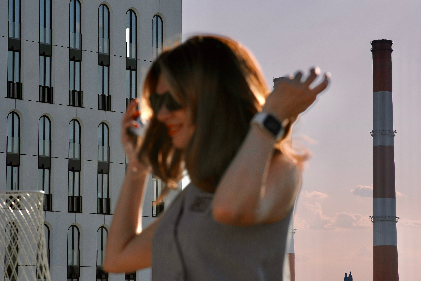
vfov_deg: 10.7
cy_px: 140
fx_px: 1497
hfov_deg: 16.0
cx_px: 210
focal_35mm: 128
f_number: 7.1
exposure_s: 1/1600
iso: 320
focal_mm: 85
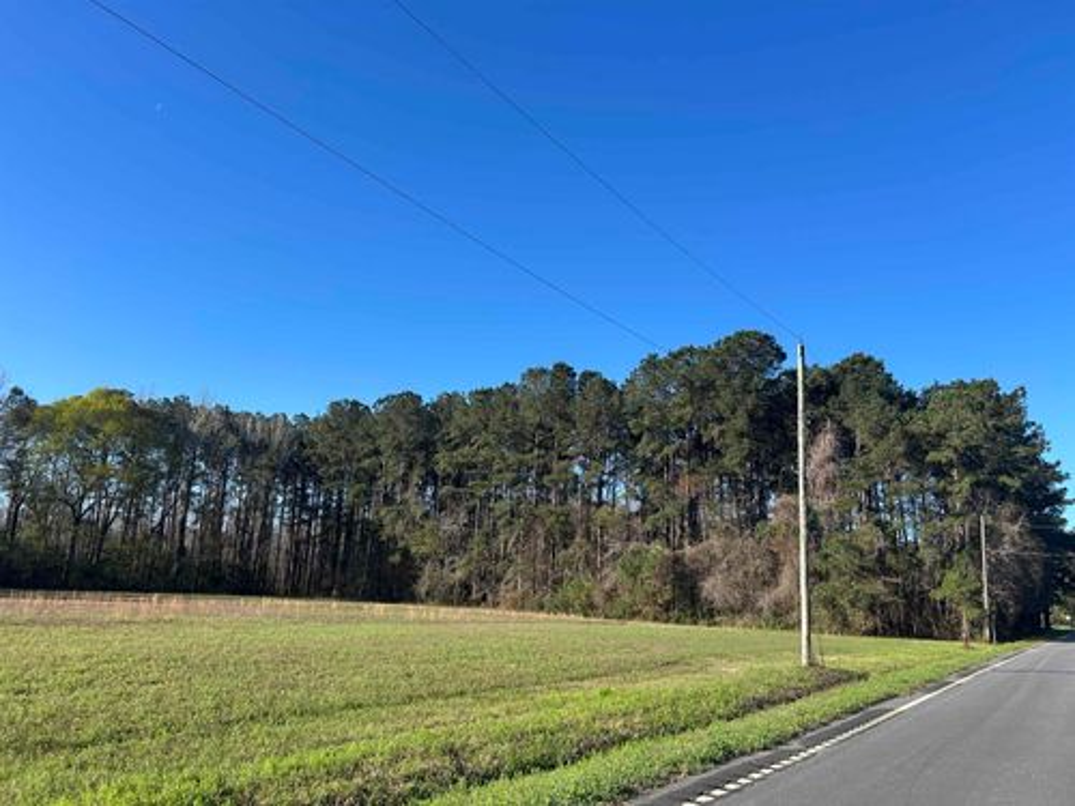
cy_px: 403
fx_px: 807
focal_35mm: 26
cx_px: 538
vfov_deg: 53.1
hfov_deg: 67.3
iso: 50
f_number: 1.5
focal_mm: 5.7
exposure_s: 1/2513
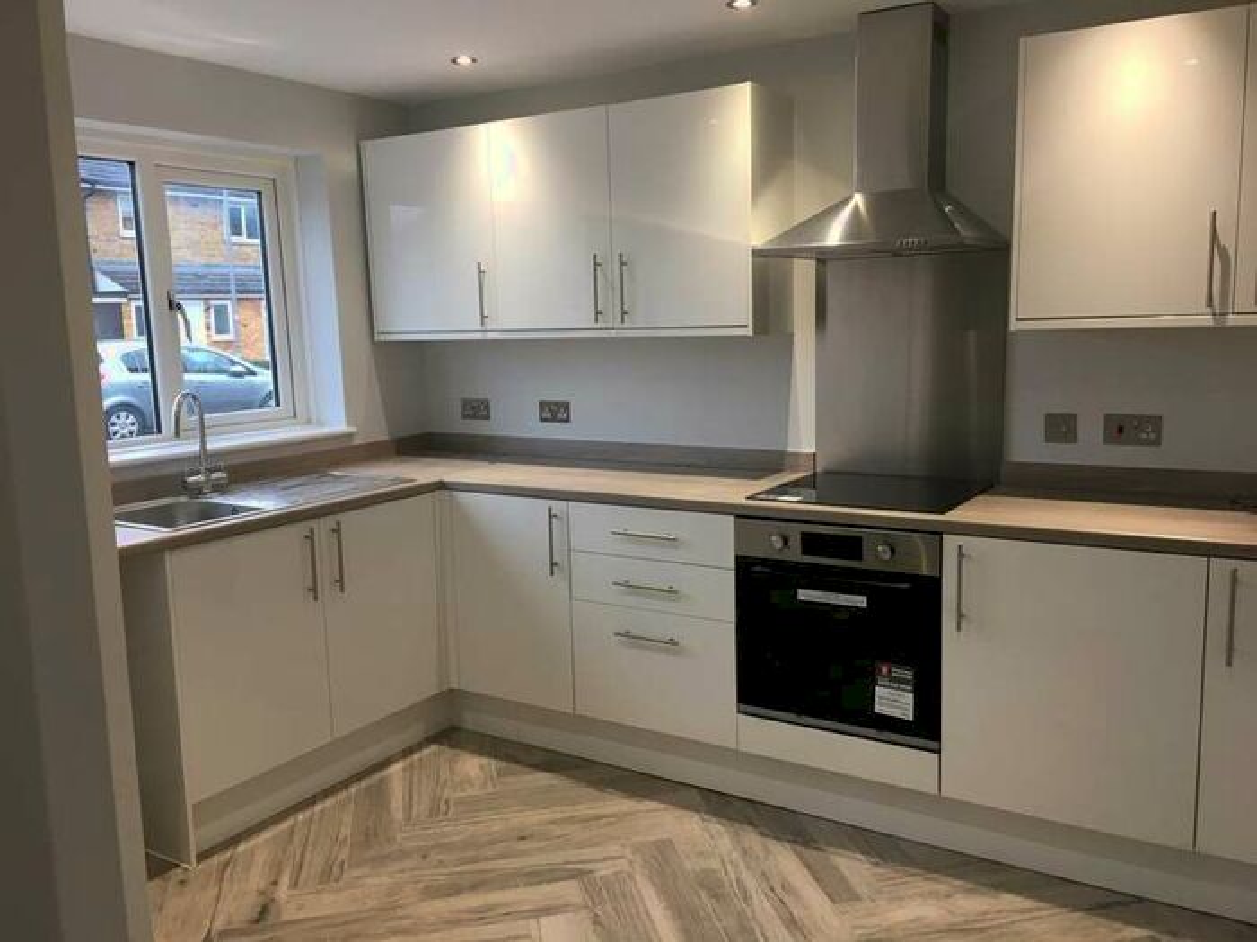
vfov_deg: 48.2
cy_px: 471
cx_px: 628
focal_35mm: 29
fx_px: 1053
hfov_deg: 61.7
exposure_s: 1/33
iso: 40
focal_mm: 4.15
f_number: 2.2
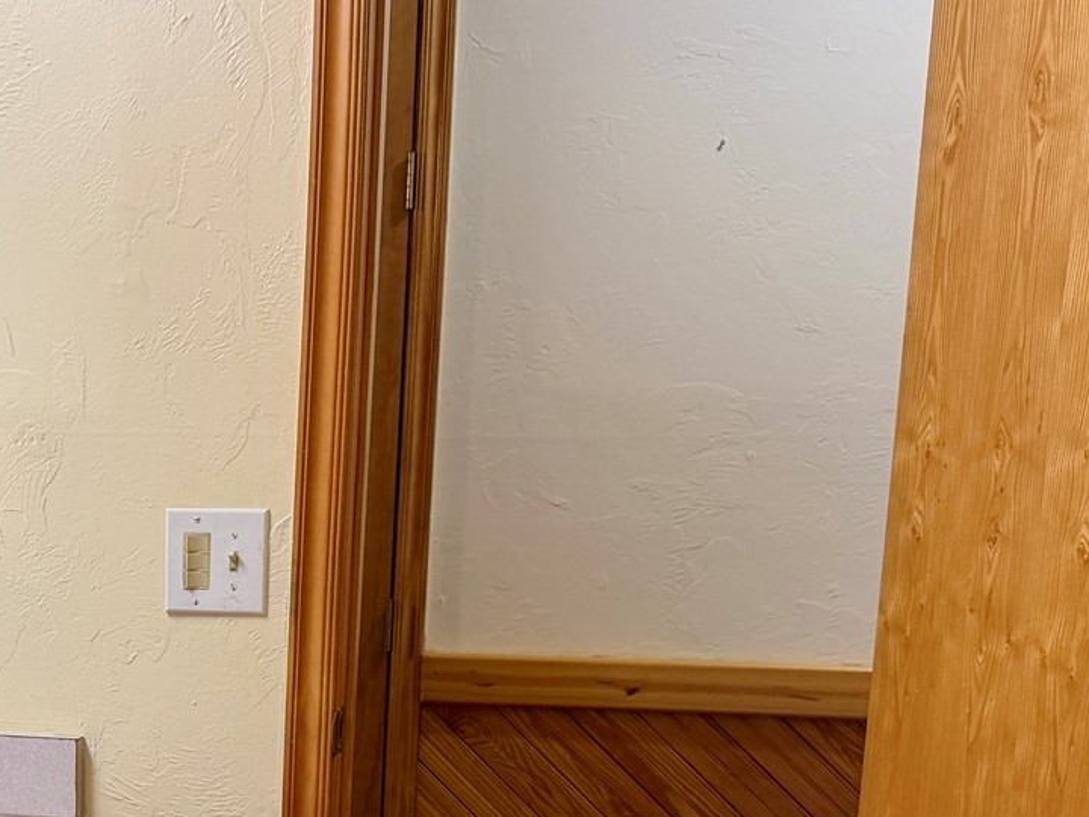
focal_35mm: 64
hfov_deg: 28.7
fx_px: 2013
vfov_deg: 21.8
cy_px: 871
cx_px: 54
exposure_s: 1/60
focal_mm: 6.76
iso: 160
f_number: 1.78
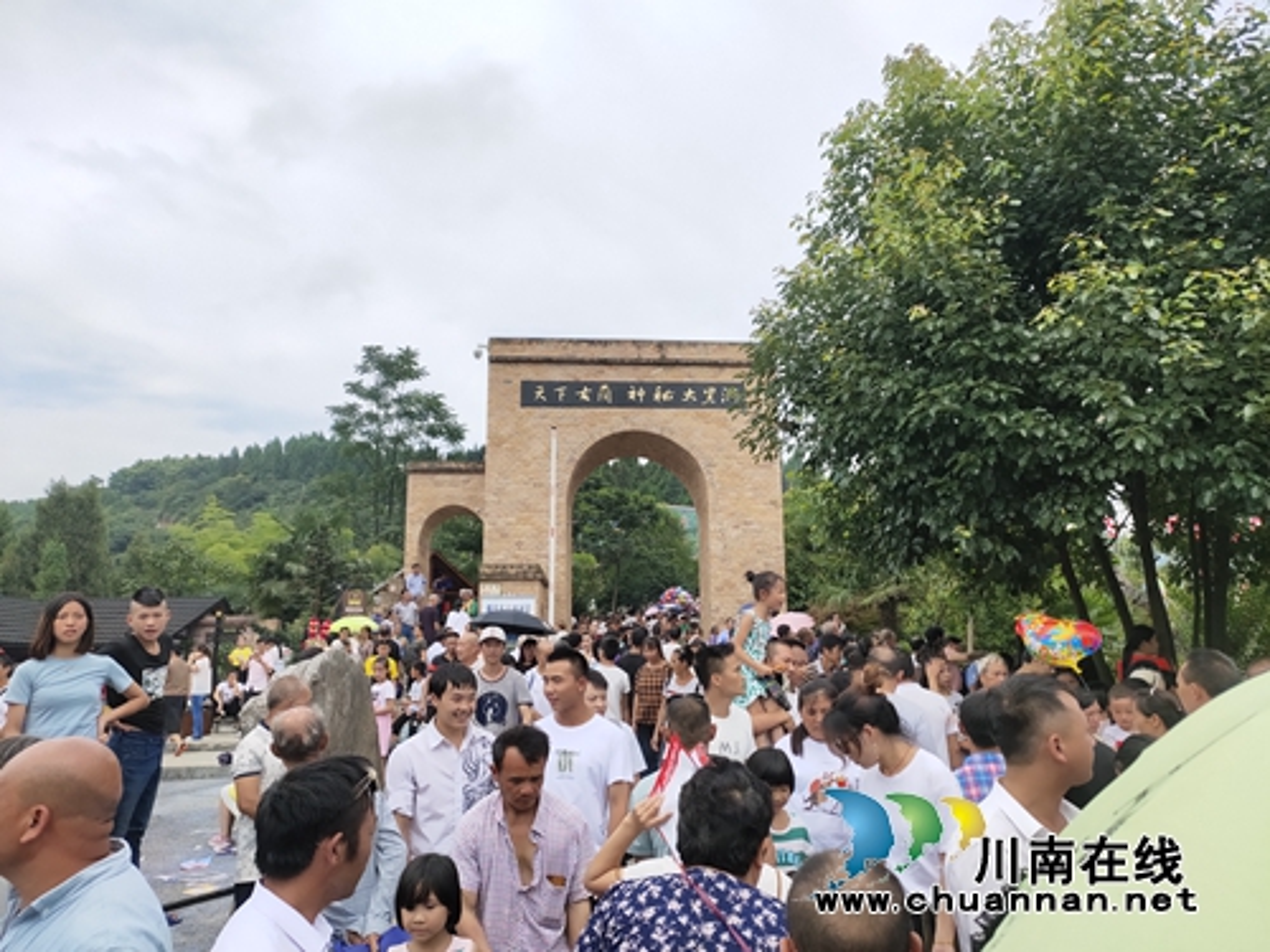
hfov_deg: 73.9
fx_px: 844
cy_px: 476
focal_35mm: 23
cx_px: 635
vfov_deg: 58.9
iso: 56
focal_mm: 4.76
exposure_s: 1/2140
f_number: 1.79
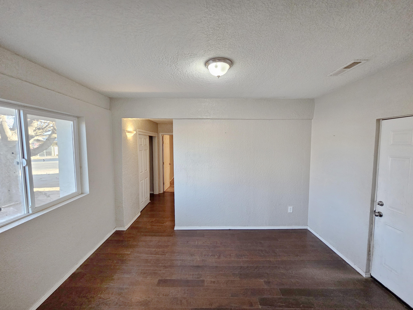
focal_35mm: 13
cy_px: 155
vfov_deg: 89.9
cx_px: 206
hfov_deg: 106.2
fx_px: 155
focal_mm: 2.2
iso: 320
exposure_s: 1/40
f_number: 2.2
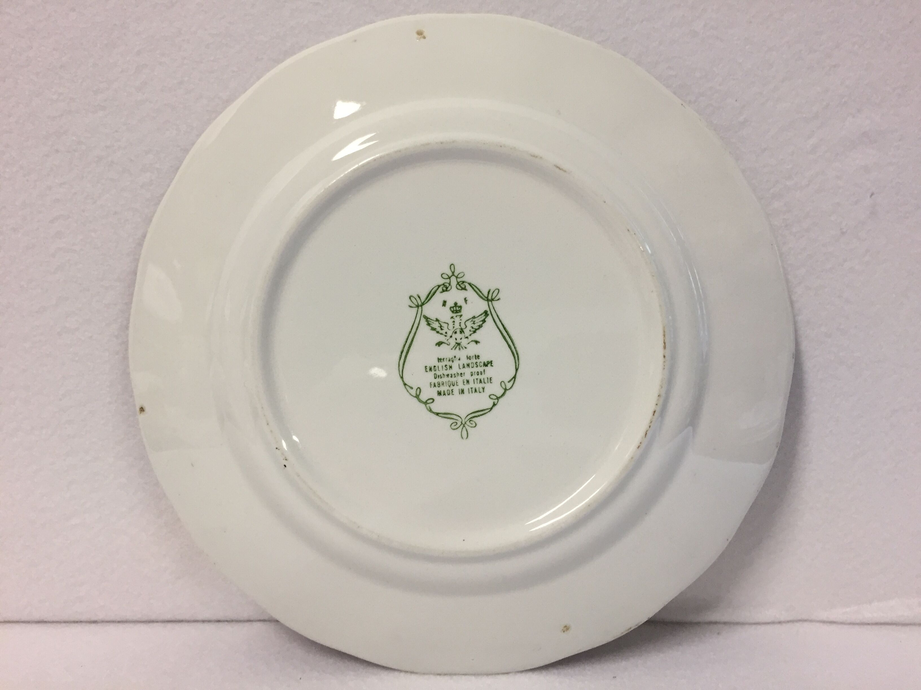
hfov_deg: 61.7
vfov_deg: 48.2
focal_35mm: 29
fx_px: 772
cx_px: 460
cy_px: 345
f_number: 2.2
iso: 50
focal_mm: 4.15
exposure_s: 1/33
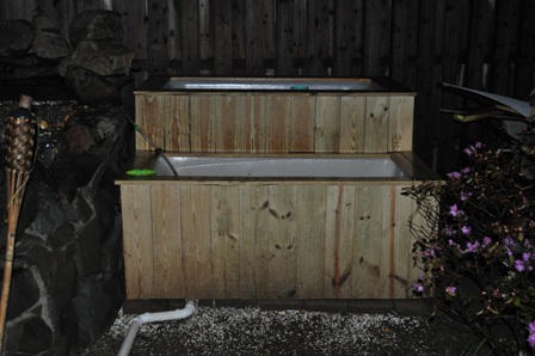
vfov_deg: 28.0
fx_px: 713
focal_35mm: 48
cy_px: 178
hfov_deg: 41.1
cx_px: 268
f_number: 4.8
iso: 800
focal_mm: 32
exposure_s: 1/60
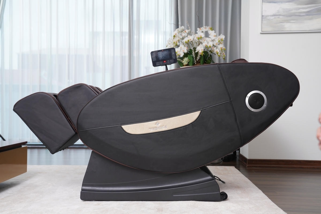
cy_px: 107
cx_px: 160
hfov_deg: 47.4
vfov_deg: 32.6
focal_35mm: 41
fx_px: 366
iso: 250
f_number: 5.6
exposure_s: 1/200
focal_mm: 41
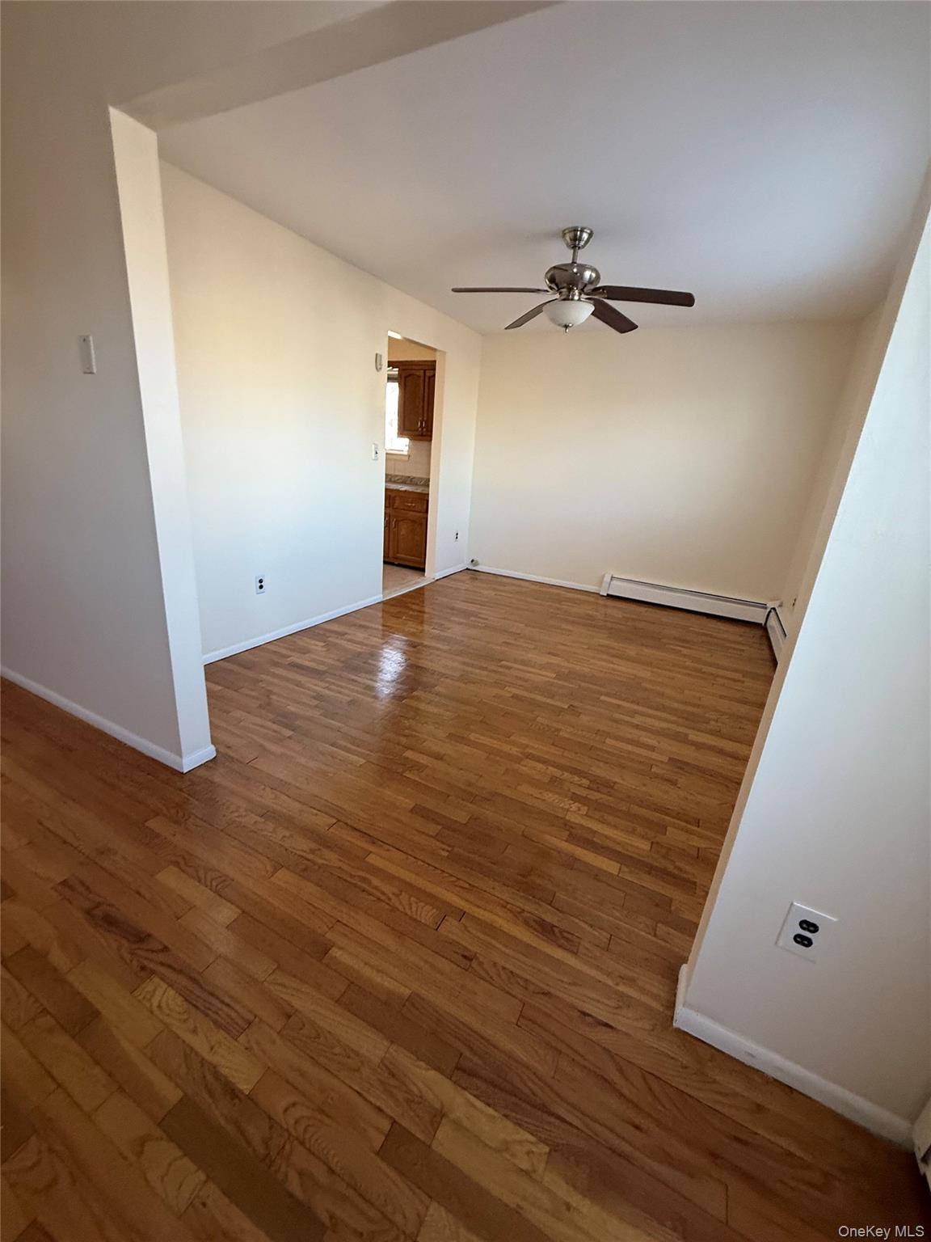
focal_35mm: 14
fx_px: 502
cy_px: 621
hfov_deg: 85.7
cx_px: 466
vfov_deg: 102.1
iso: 200
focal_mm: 2.22
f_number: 2.2
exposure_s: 1/60
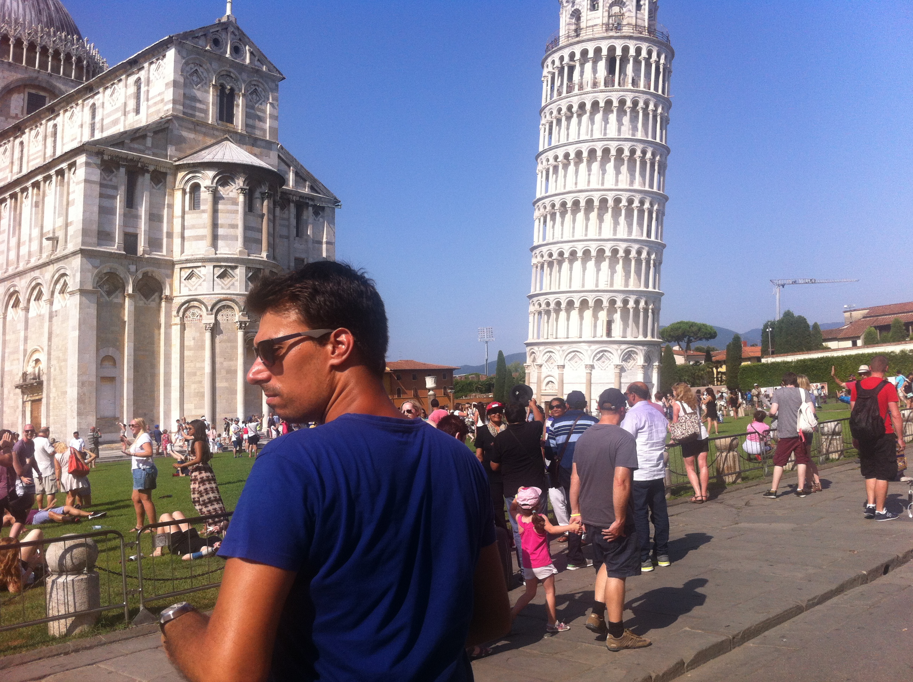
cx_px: 456
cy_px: 341
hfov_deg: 52.7
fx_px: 922
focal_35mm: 35
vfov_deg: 40.6
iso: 80
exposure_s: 1/1436
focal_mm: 3.85
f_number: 2.8
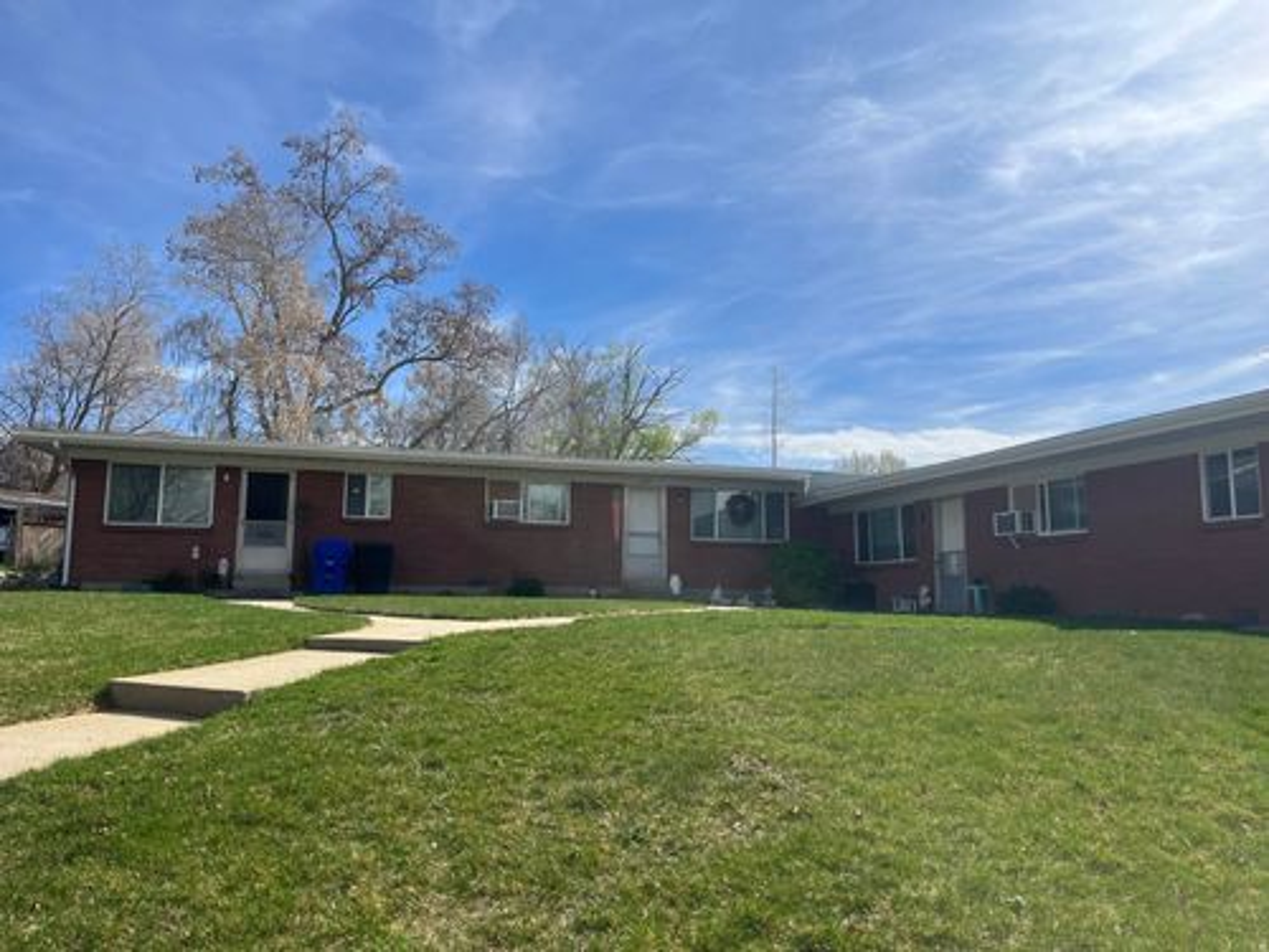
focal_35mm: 26
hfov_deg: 67.3
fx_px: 953
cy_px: 476
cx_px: 634
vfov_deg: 53.1
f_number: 1.6
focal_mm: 5.1
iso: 50
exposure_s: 1/4651
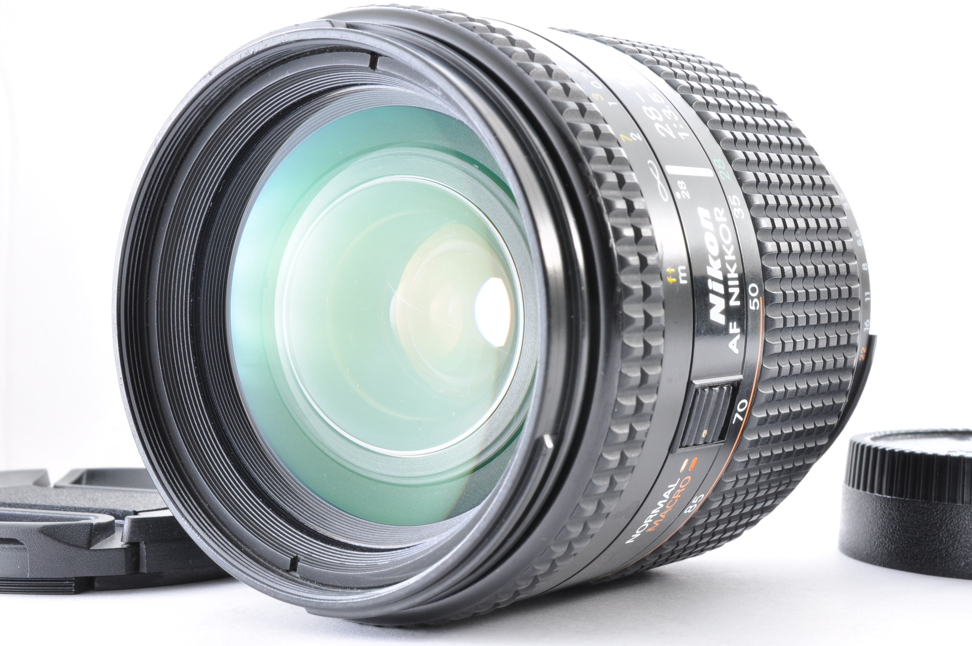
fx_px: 1618
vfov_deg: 22.6
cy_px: 323
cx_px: 486
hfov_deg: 33.4
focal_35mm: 60
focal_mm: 40
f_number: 22
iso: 200
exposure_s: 1/200
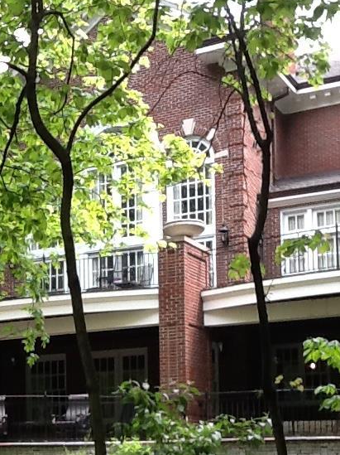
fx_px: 734
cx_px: 46
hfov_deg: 25.4
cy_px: 353
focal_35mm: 56
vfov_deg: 33.5
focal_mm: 2.03
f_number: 2.4
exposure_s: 1/140
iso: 64
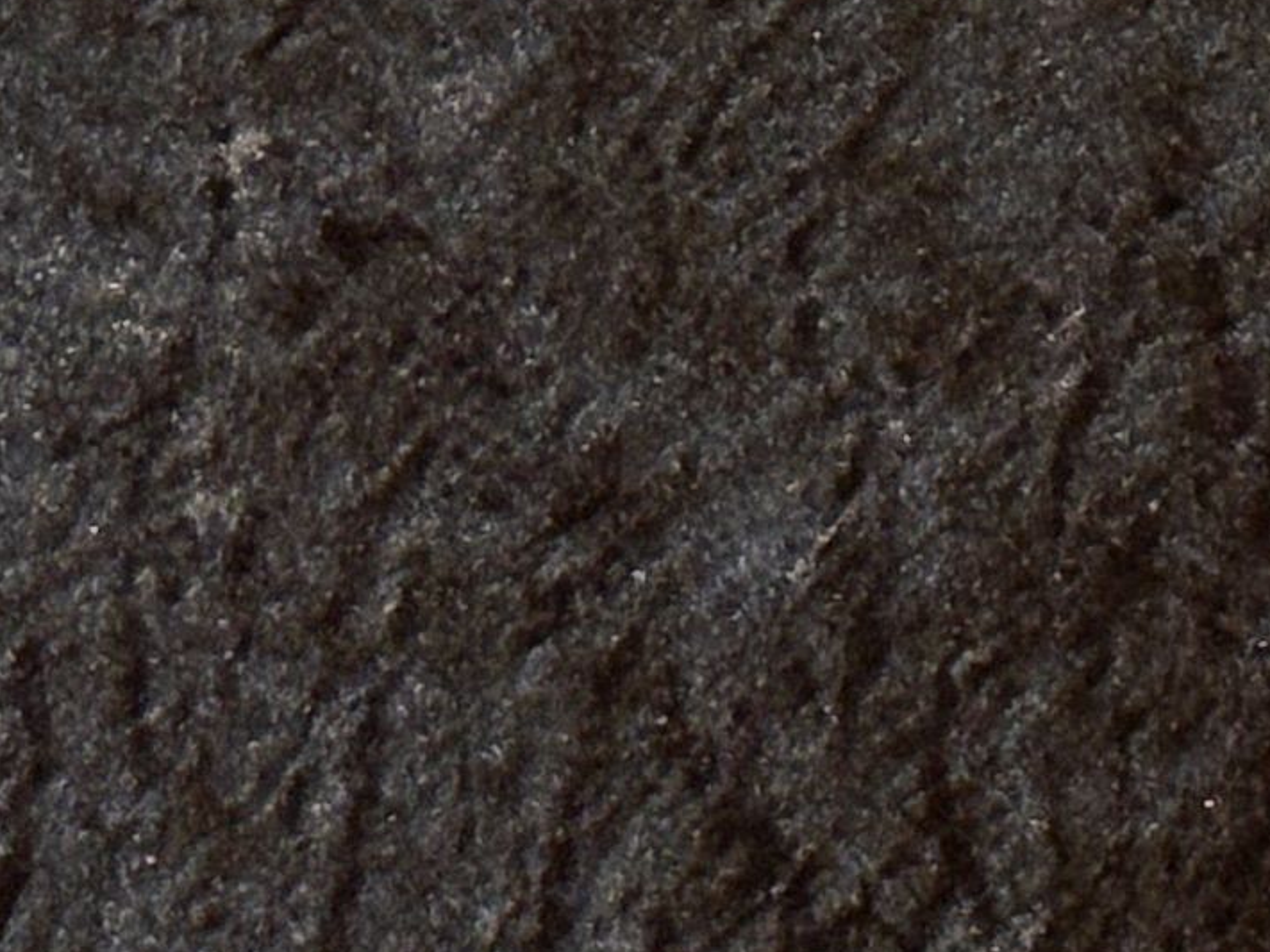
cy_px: 218
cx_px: 1797
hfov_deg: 6.6
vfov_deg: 5.0
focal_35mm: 295
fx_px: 10821
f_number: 1.6
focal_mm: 5.96
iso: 100
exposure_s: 1/60
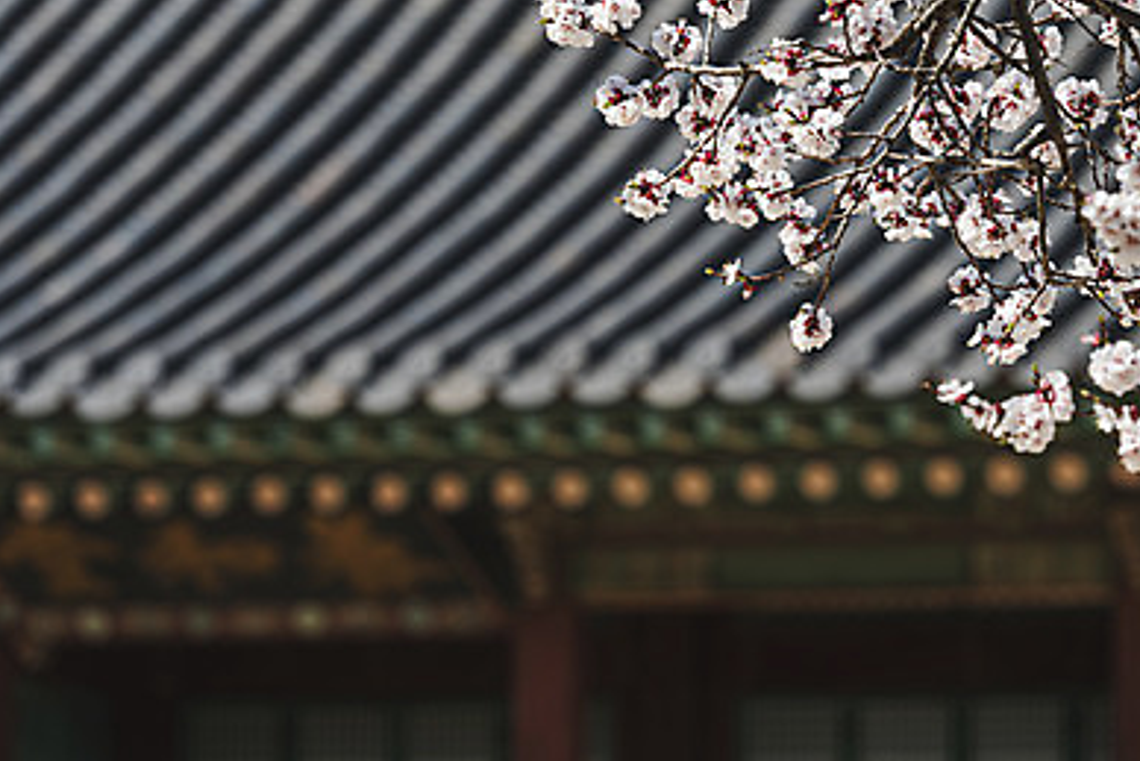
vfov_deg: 5.6
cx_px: 824
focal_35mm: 247
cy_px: 182
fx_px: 7824
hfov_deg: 8.3
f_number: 5
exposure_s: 1/400
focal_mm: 160
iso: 100
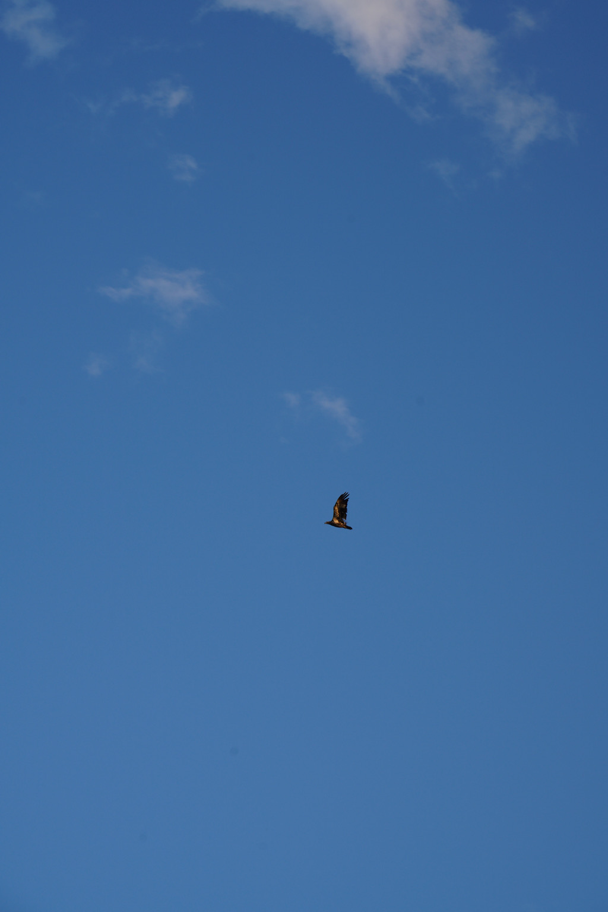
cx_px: 304
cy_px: 456
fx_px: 2660
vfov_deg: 19.5
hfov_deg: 13.0
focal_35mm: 105
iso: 320
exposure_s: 1/250
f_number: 9
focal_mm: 105
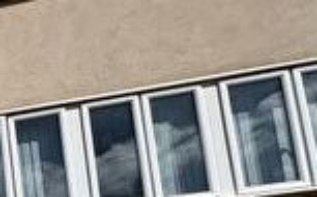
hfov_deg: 18.0
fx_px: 586
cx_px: -344
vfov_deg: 15.6
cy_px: 378
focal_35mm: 68
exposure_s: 1/3906
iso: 50
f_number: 2.2
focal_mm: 2.22
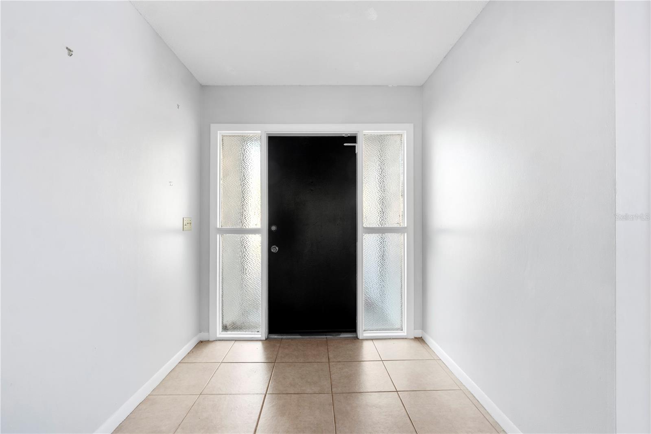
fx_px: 271
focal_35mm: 15
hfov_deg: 100.4
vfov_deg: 77.3
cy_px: 217
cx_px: 326
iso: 100
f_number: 9
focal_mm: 10
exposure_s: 1/1.25
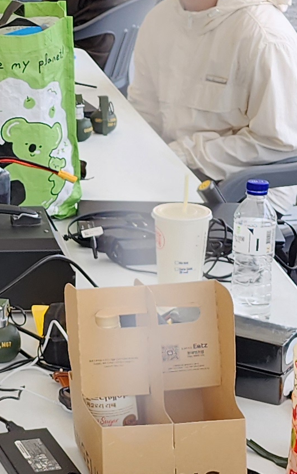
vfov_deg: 18.3
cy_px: 247
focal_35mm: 114
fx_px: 1475
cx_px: 2
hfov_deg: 11.4
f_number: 1.8
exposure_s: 1/180
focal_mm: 6.4
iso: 32
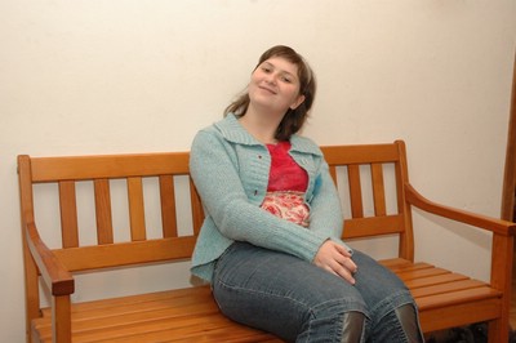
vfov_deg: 28.9
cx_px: 258
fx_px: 666
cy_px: 172
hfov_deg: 42.4
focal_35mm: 46
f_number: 5.6
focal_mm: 31
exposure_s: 1/30
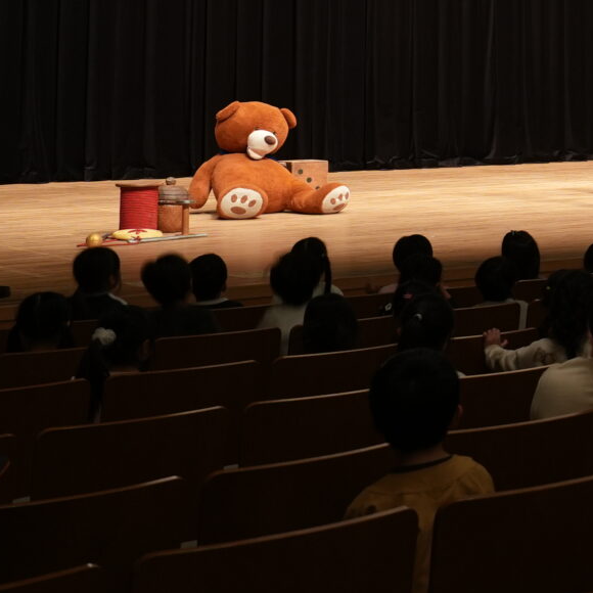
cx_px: 1071
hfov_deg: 16.2
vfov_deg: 18.3
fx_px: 1744
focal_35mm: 90
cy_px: -109
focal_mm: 24
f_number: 4.5
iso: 800
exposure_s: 1/30
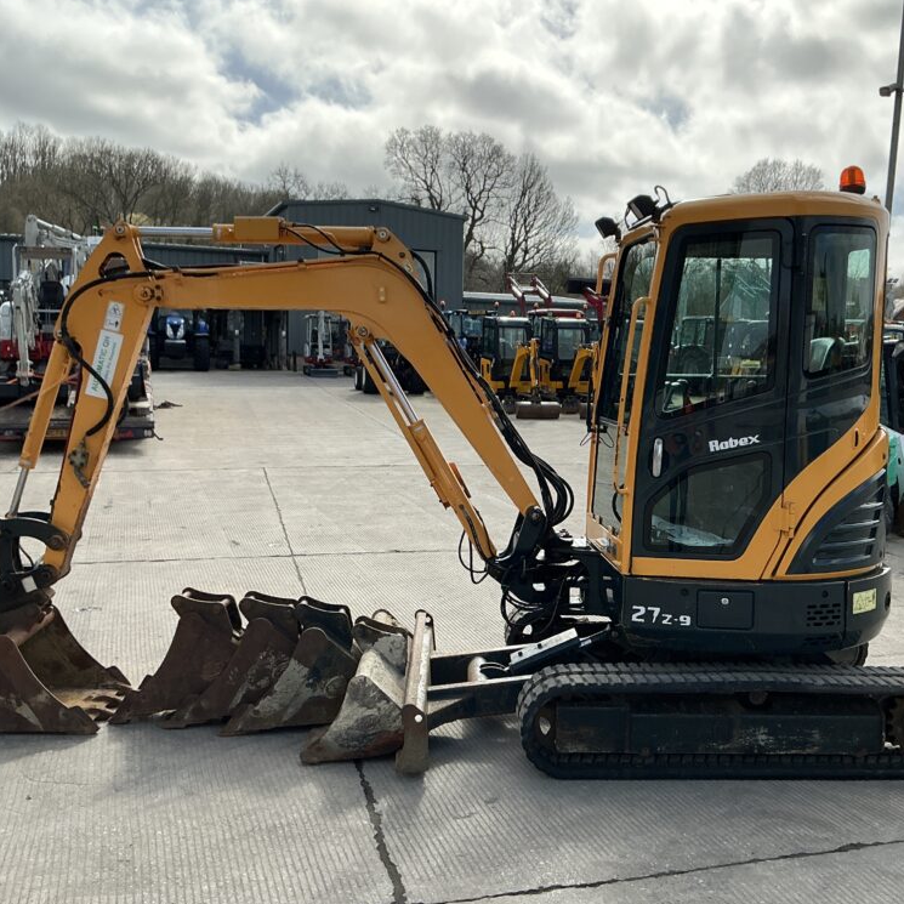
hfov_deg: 48.3
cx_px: 521
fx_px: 1005
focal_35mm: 34
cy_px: 447
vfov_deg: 48.4
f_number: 1.8
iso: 25
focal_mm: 3
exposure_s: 1/2141
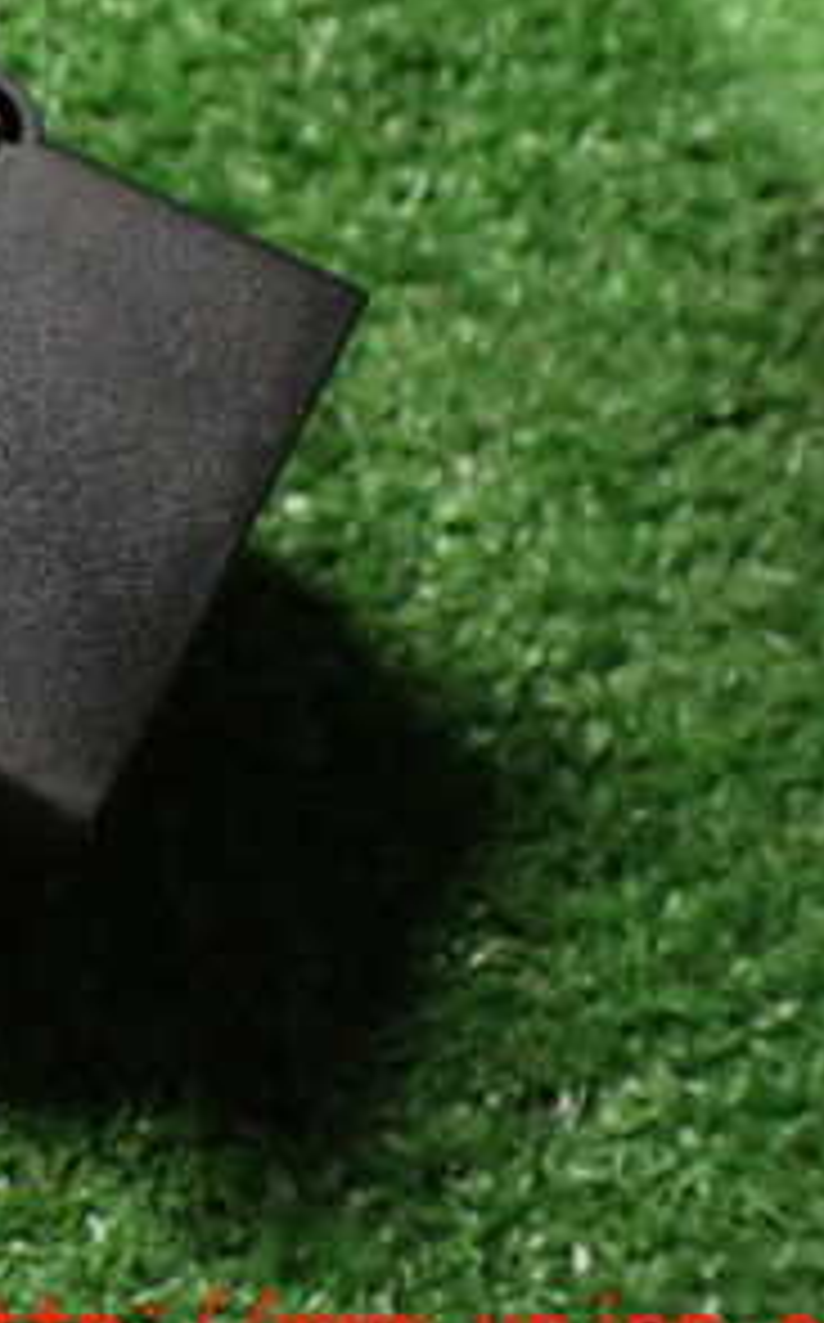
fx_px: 2342
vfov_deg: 31.2
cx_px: -405
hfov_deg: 17.9
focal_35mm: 65
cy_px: 382
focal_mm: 5.4
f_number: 2.3
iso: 1000
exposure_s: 1/30
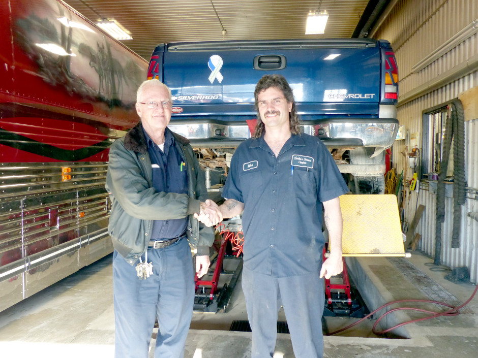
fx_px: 428
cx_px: 239
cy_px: 179
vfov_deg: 45.4
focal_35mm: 31
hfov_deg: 58.4
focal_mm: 5.6
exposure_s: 1/60
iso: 320
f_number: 2.8
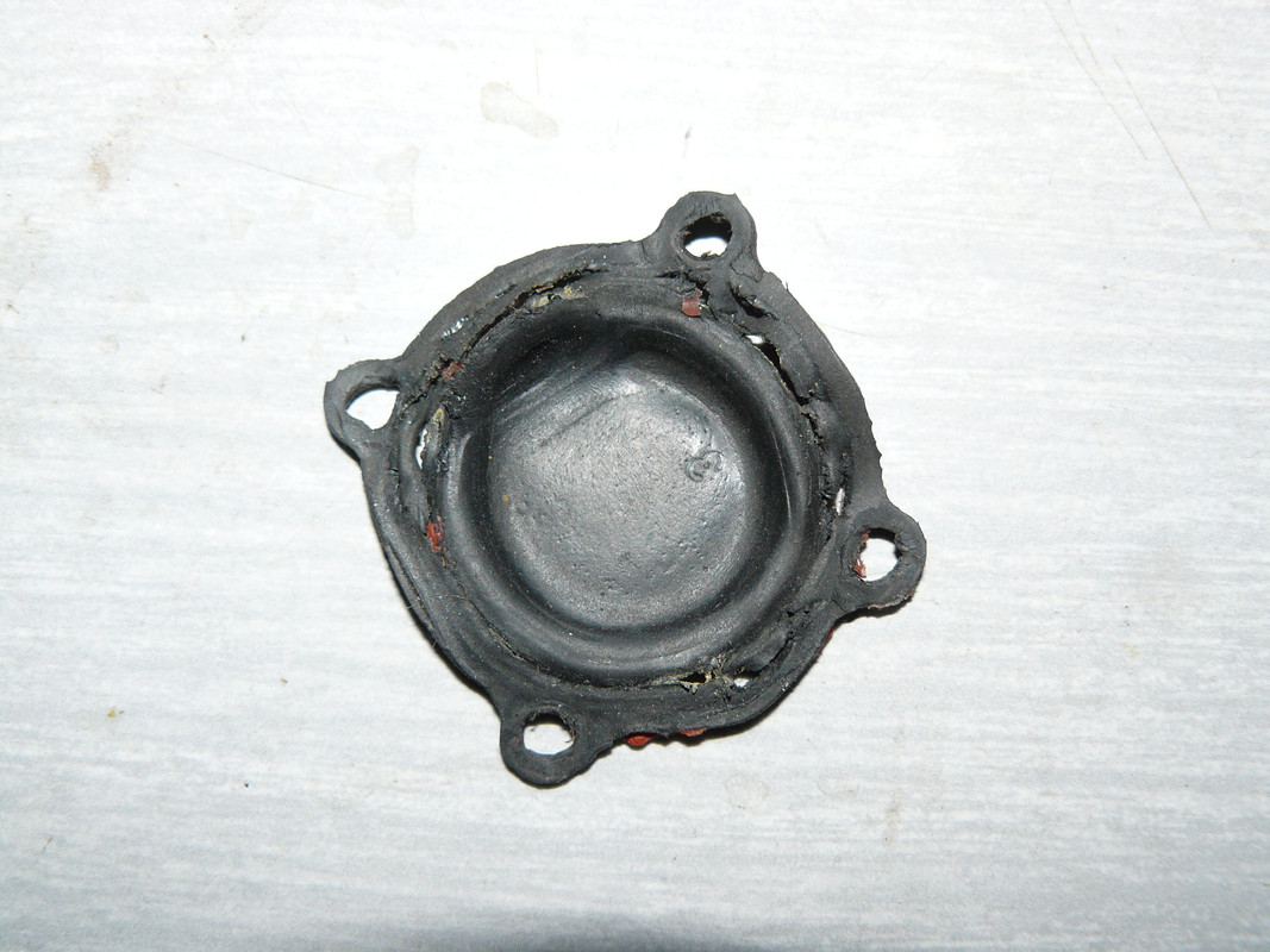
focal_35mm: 36
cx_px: 635
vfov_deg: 39.6
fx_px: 1321
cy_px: 476
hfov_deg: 51.4
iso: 100
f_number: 4
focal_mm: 6
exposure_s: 1/30
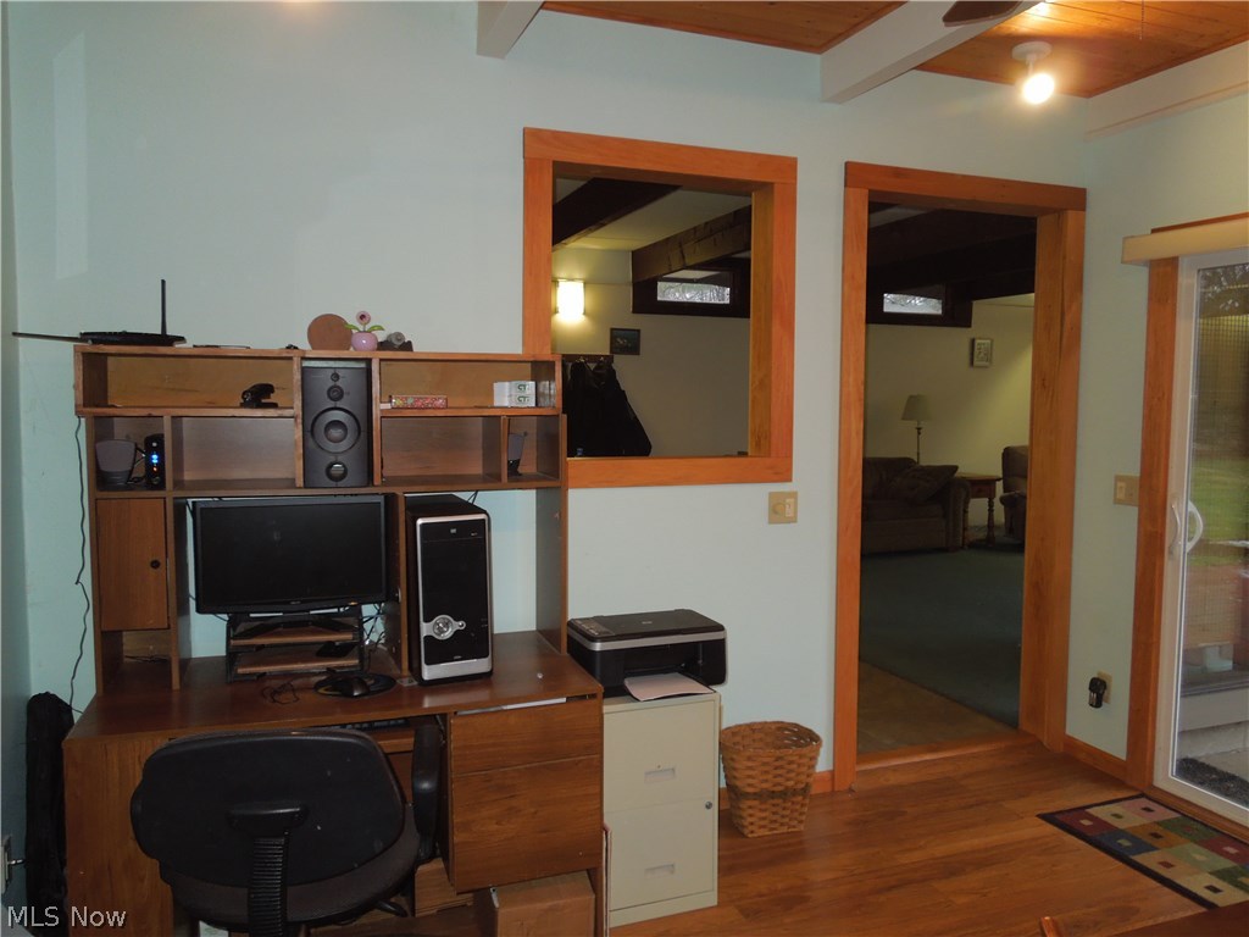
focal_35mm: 25
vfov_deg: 54.9
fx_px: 902
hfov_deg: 69.4
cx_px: 624
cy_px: 468
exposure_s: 1/30
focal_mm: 4.5
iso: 200
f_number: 3.3
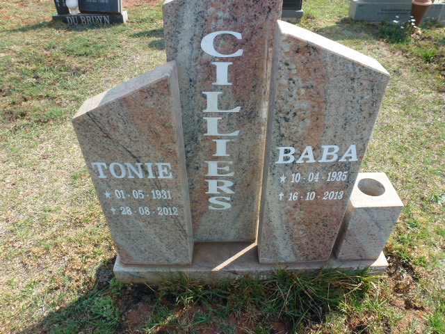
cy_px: 167
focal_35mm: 24
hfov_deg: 71.6
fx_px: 309
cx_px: 222
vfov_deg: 56.8
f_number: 4
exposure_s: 1/250
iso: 100
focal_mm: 4.3
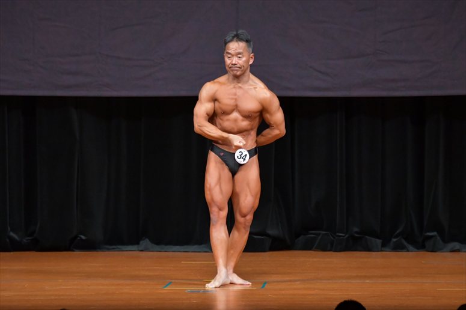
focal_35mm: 285
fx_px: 3687
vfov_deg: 4.8
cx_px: 233
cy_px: 155
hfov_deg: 7.2
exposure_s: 1/400
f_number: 5.6
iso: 5000
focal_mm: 190
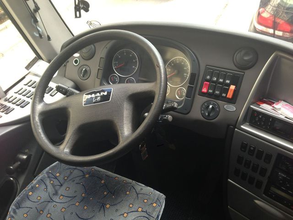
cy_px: 110
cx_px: 146
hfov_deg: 55.4
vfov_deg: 42.9
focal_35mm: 33
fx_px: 279
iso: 50
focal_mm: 4.13
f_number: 2.4
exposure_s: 1/40
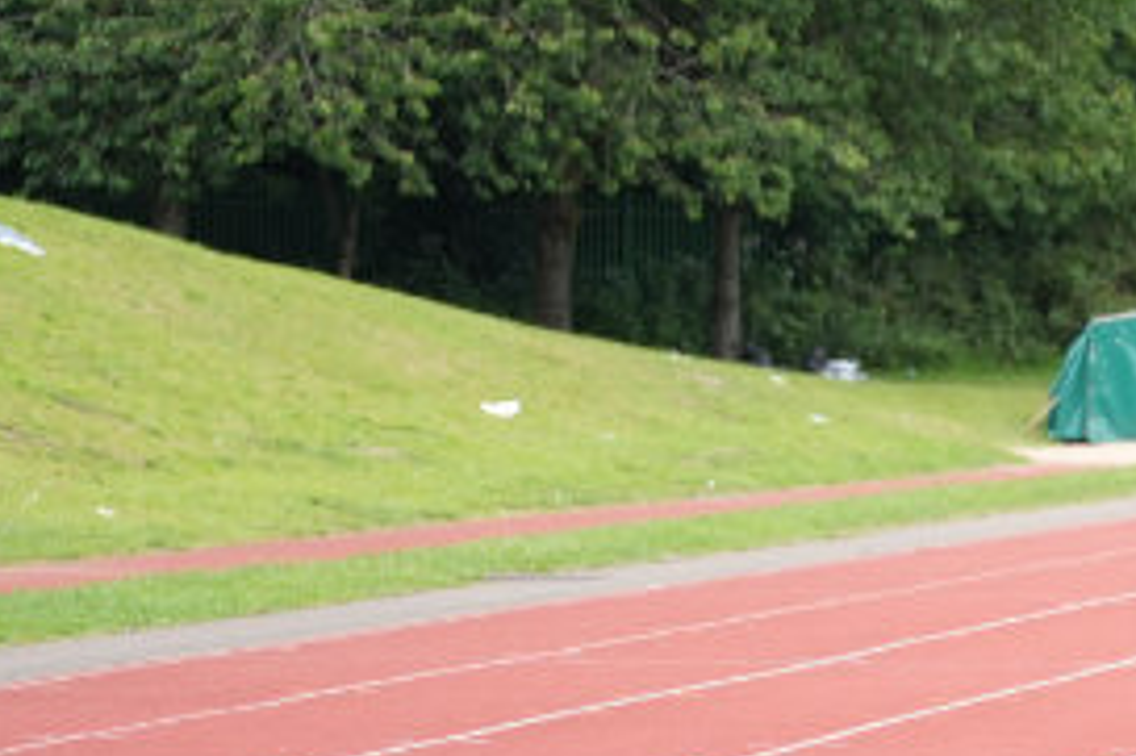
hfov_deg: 7.6
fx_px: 8294
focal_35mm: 263
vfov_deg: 5.2
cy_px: 466
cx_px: 1913
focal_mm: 70
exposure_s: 1/640
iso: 250
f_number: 2.8
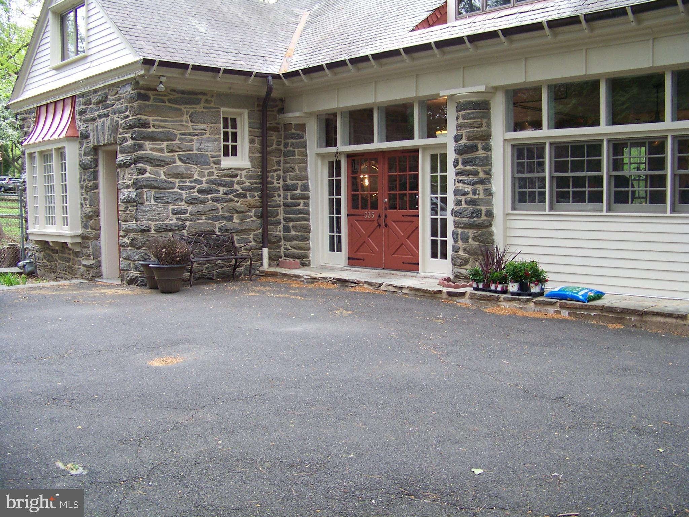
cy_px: 258
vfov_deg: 39.7
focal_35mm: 36
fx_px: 717
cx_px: 344
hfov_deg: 51.4
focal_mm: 5.85
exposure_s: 1/30
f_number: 2.8
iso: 64
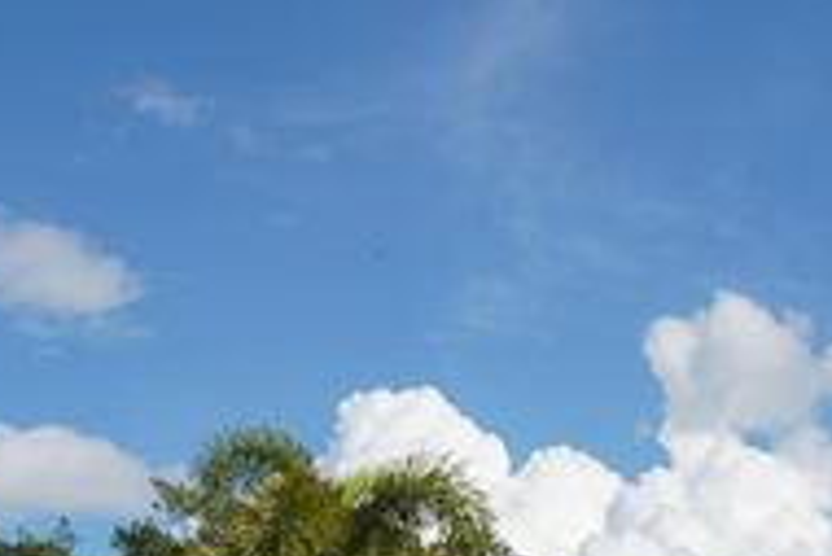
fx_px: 2128
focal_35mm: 92
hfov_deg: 22.0
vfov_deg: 14.3
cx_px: 609
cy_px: 716
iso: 100
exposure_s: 1/50
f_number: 22
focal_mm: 35
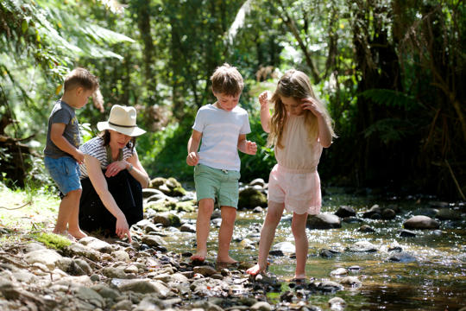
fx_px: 1268
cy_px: 156
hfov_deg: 20.8
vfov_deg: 14.0
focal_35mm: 98
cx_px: 233
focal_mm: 98
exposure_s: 1/640
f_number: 4
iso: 800
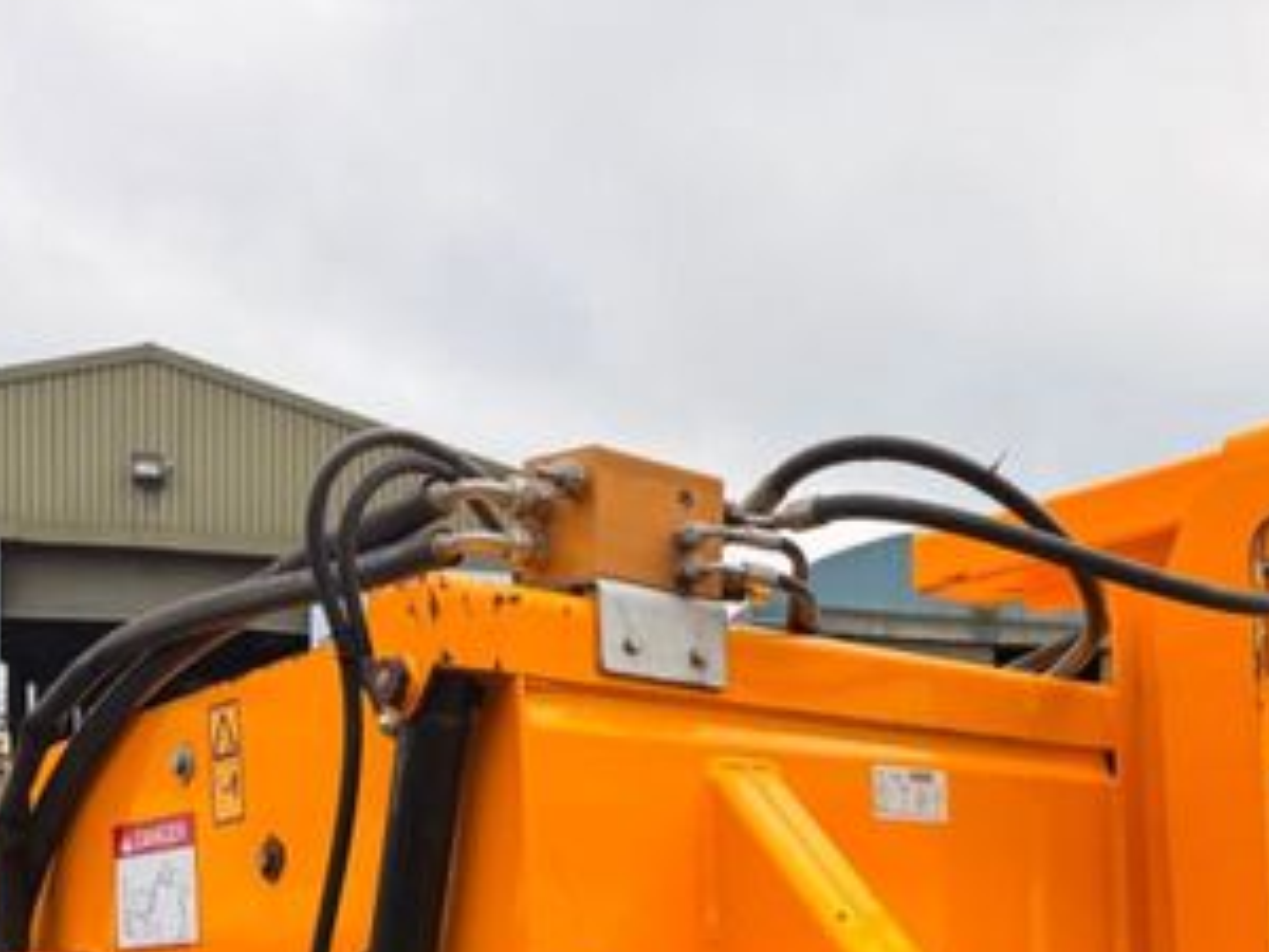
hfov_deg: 38.3
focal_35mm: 48
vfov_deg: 28.5
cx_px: 1007
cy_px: 944
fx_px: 1760
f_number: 1.78
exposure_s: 1/796
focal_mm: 6.76
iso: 100
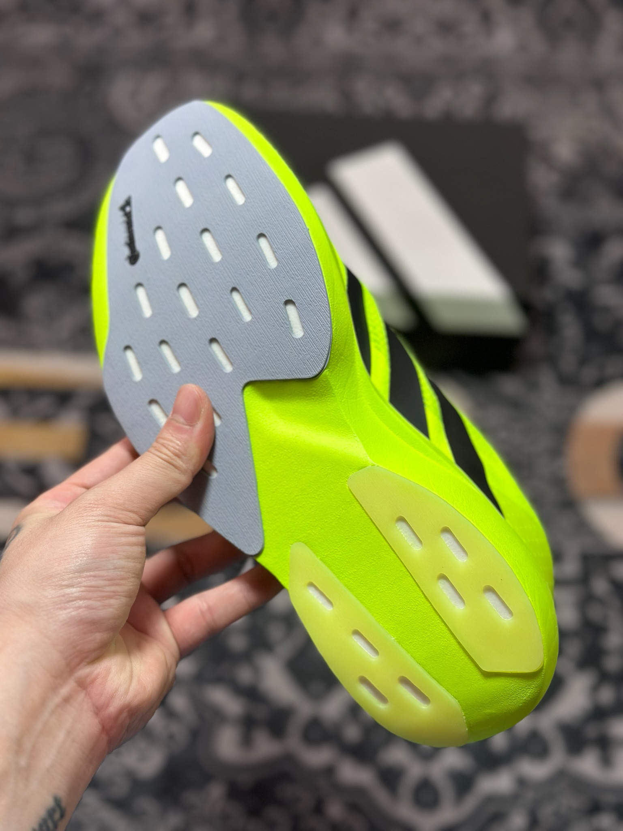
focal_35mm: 48
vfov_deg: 39.7
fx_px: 1152
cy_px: 416
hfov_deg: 30.3
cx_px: 312
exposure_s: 1/791
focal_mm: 6.86
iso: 80
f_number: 1.78
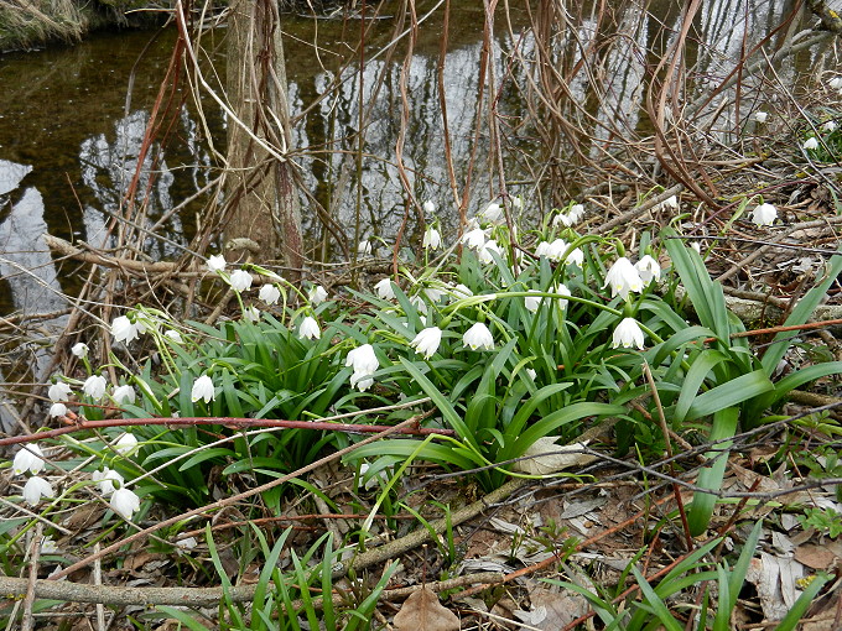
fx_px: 803
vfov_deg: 42.9
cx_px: 421
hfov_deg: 55.4
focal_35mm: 33
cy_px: 316
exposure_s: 1/100
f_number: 3.8
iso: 160
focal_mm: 5.9
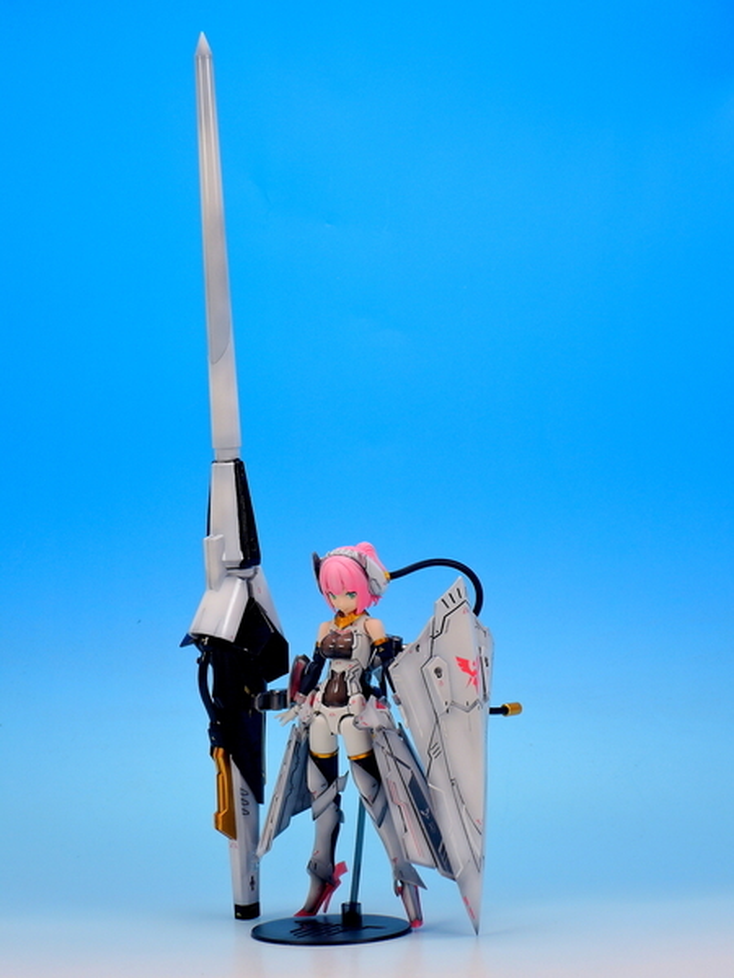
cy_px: 489
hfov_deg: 15.6
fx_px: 2686
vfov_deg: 20.7
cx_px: 367
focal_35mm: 95
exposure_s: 1/3
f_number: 5
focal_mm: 20.2
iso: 80
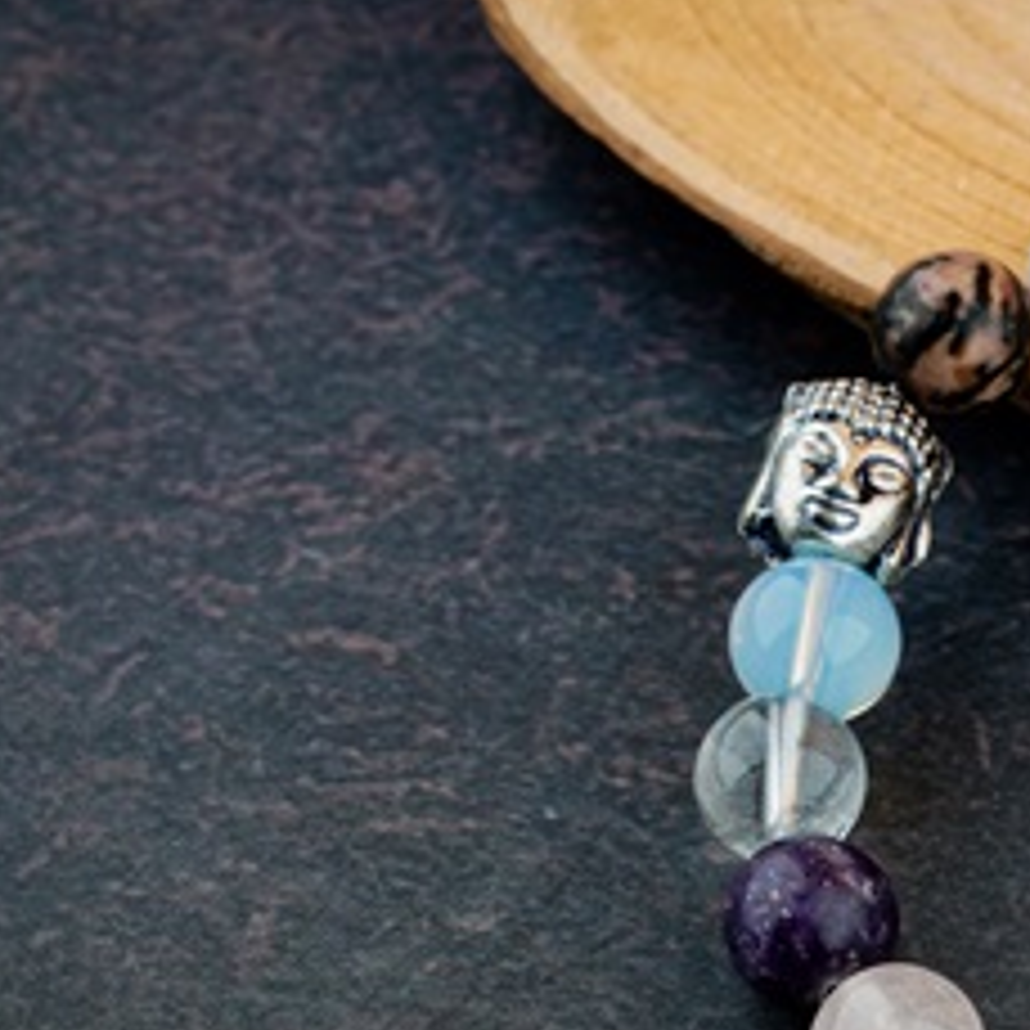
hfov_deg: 8.0
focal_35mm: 217
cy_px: 798
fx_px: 7305
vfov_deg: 8.1
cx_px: 1232
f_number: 13
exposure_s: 1/160
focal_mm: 90
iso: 100
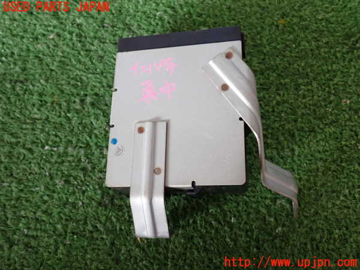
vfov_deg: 39.7
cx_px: 180
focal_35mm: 36
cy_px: 135
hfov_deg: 51.4
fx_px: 374
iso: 200
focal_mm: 6.37
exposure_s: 1/40
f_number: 2.5
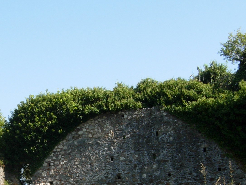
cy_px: 180
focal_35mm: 108
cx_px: 47
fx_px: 768
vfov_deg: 13.5
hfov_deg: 18.0
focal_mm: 7.5
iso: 50
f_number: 5.4
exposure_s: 1/186
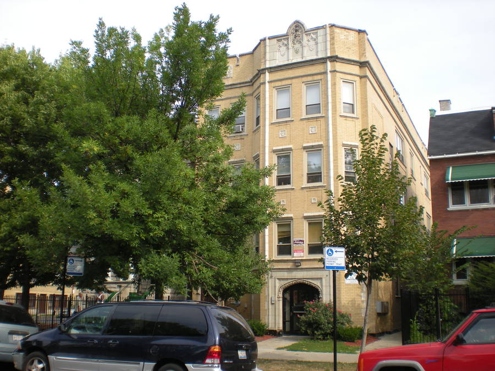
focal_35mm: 38
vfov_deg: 37.7
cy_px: 186
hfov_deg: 49.0
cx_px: 248
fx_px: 543
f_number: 4.6
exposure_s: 1/164
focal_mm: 6.3
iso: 64
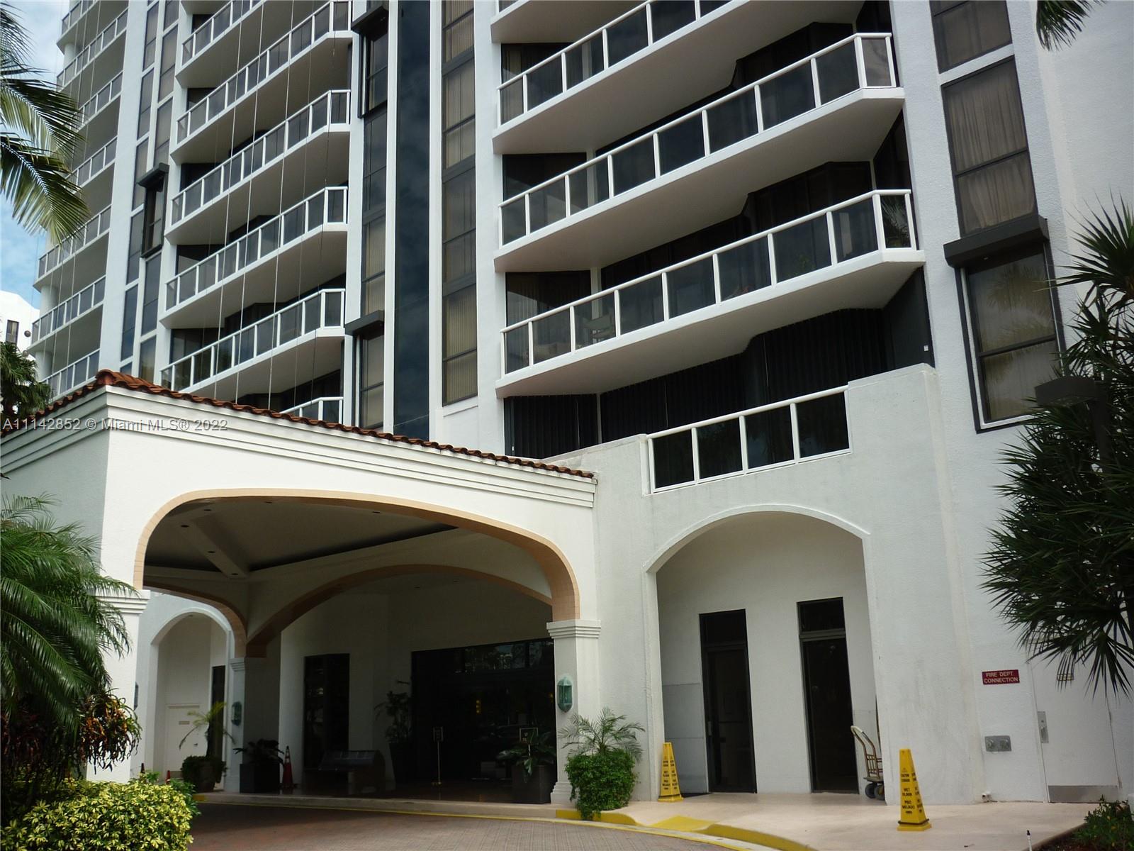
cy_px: 426
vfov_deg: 42.9
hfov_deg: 55.4
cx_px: 567
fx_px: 1081
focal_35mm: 33
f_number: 2.8
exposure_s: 1/800
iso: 80
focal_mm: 5.5
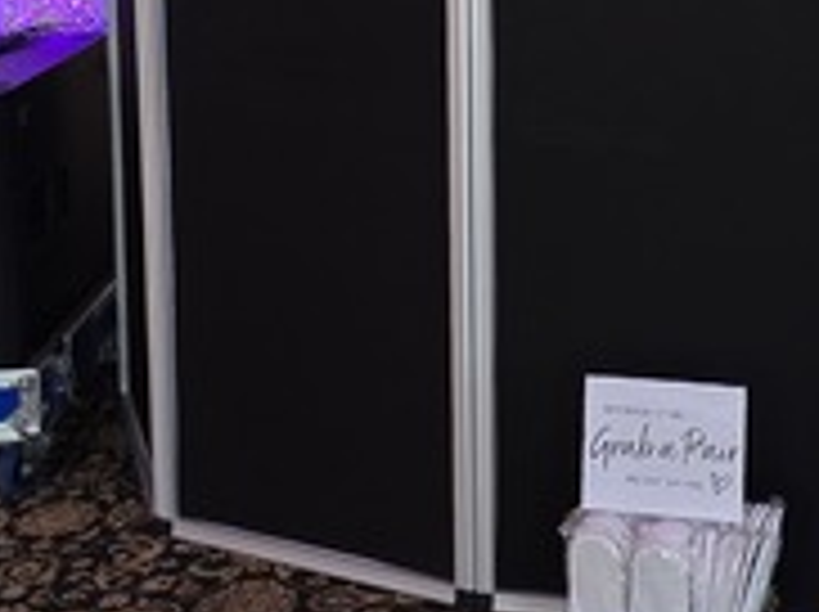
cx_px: 806
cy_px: -122
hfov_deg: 24.6
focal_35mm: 76
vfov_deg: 18.3
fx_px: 1796
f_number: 1.7
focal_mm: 6.3
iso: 200
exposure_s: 1/120
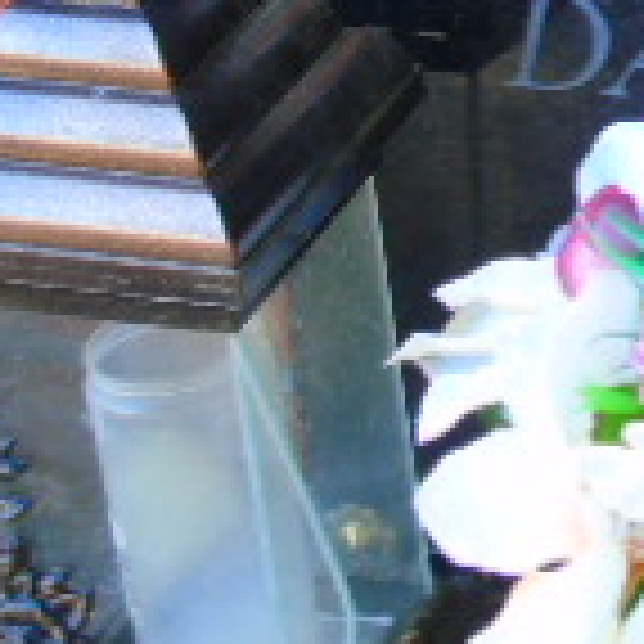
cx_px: 887
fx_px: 3326
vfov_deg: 11.0
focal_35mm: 158
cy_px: -14
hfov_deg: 10.8
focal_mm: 7.1
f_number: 3.9
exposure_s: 1/30
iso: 250
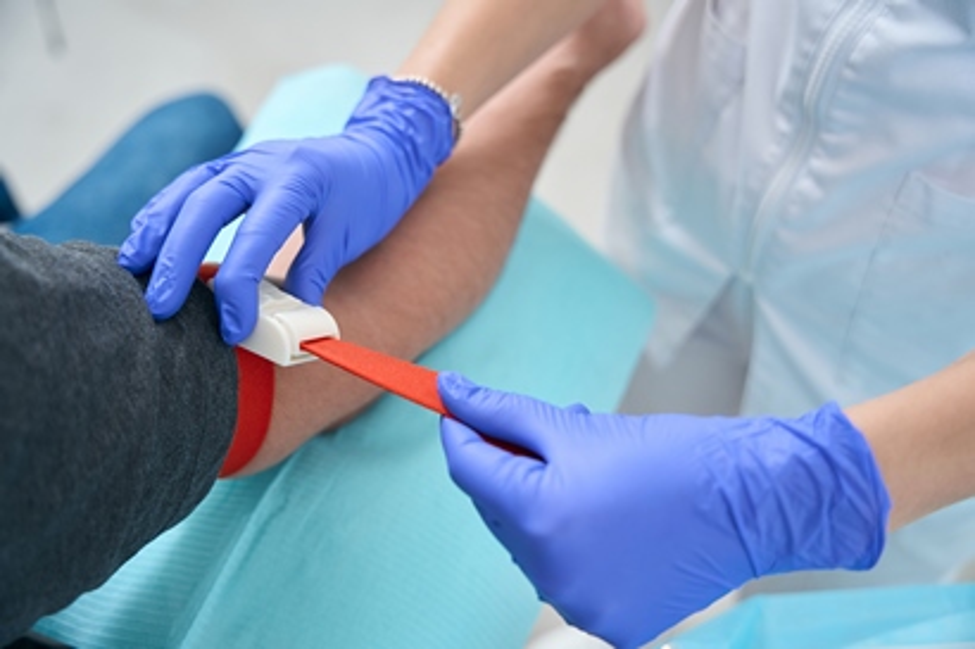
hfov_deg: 50.7
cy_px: 324
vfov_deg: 35.0
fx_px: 1029
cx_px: 488
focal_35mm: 38
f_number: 2.8
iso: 100
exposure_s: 1/250
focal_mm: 38
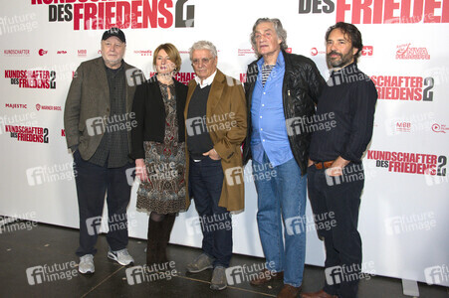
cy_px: 149
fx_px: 424
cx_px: 224
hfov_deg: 55.8
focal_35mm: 34
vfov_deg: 38.8
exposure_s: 1/125
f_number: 6.3
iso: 1600
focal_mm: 34
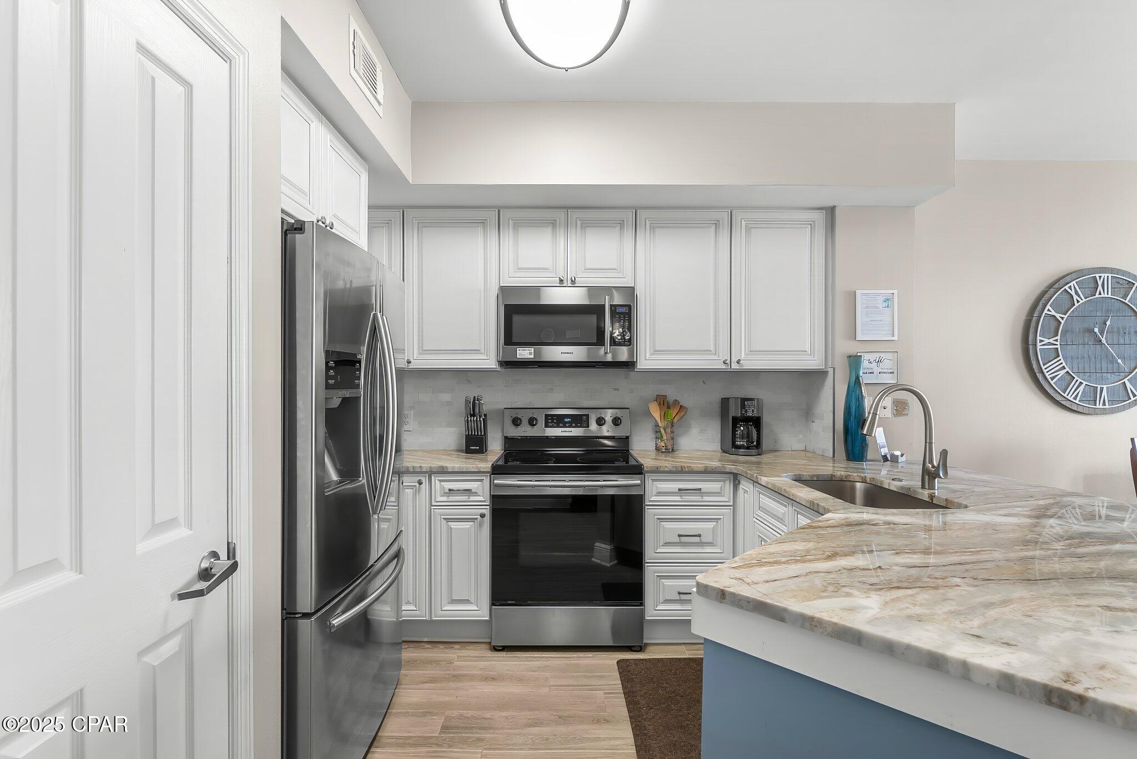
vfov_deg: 72.4
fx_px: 518
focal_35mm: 16
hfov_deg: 95.3
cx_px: 568
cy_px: 380
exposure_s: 1/4
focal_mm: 16.4
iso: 400
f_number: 9
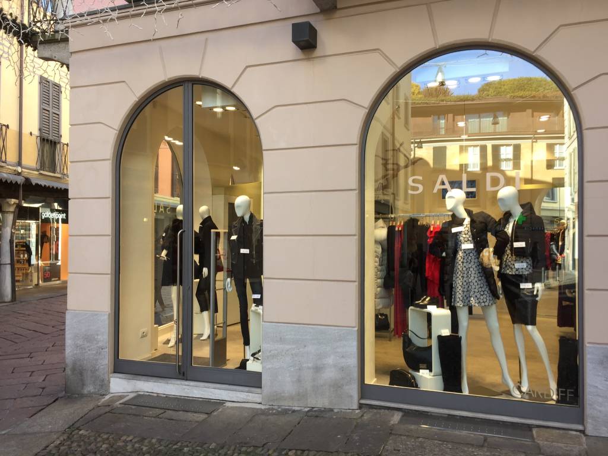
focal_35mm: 29
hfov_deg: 61.7
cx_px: 304
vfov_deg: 48.2
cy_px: 228
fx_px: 509
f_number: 2.2
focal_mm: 4.15
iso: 32
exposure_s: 1/100
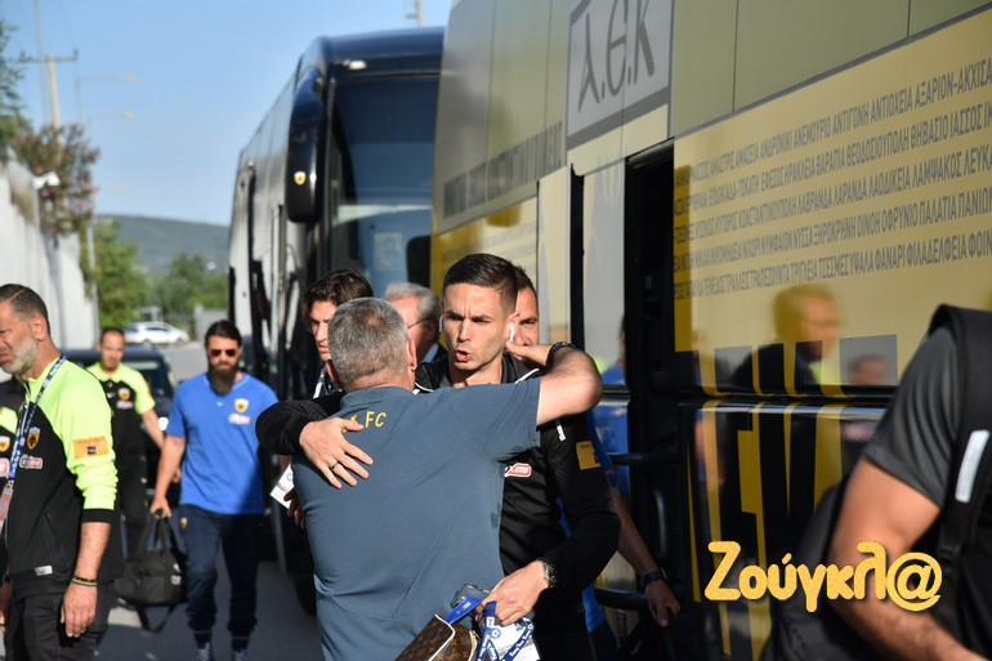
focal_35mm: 120
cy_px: 330
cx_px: 496
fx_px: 3306
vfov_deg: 11.4
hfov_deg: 17.1
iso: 250
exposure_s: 1/640
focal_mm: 120
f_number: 6.3
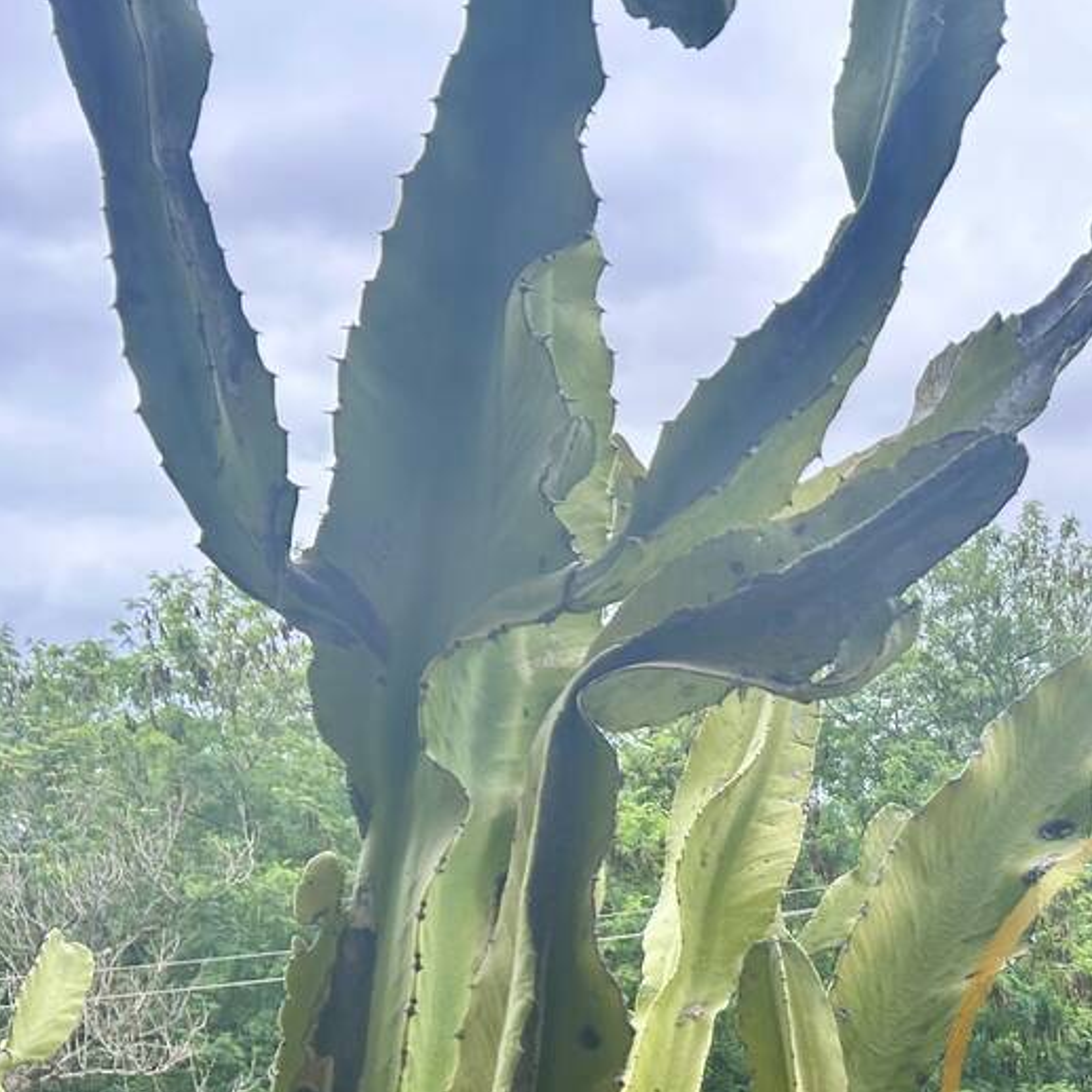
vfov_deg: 25.3
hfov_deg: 24.4
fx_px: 2284
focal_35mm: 64
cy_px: 1134
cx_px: 1299
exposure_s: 1/1068
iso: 50
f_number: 1.5
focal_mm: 5.7
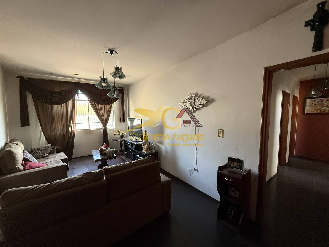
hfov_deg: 102.1
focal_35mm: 14
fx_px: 133
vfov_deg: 85.7
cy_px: 124
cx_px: 164
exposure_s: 1/66
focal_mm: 2.22
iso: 320
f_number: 2.2
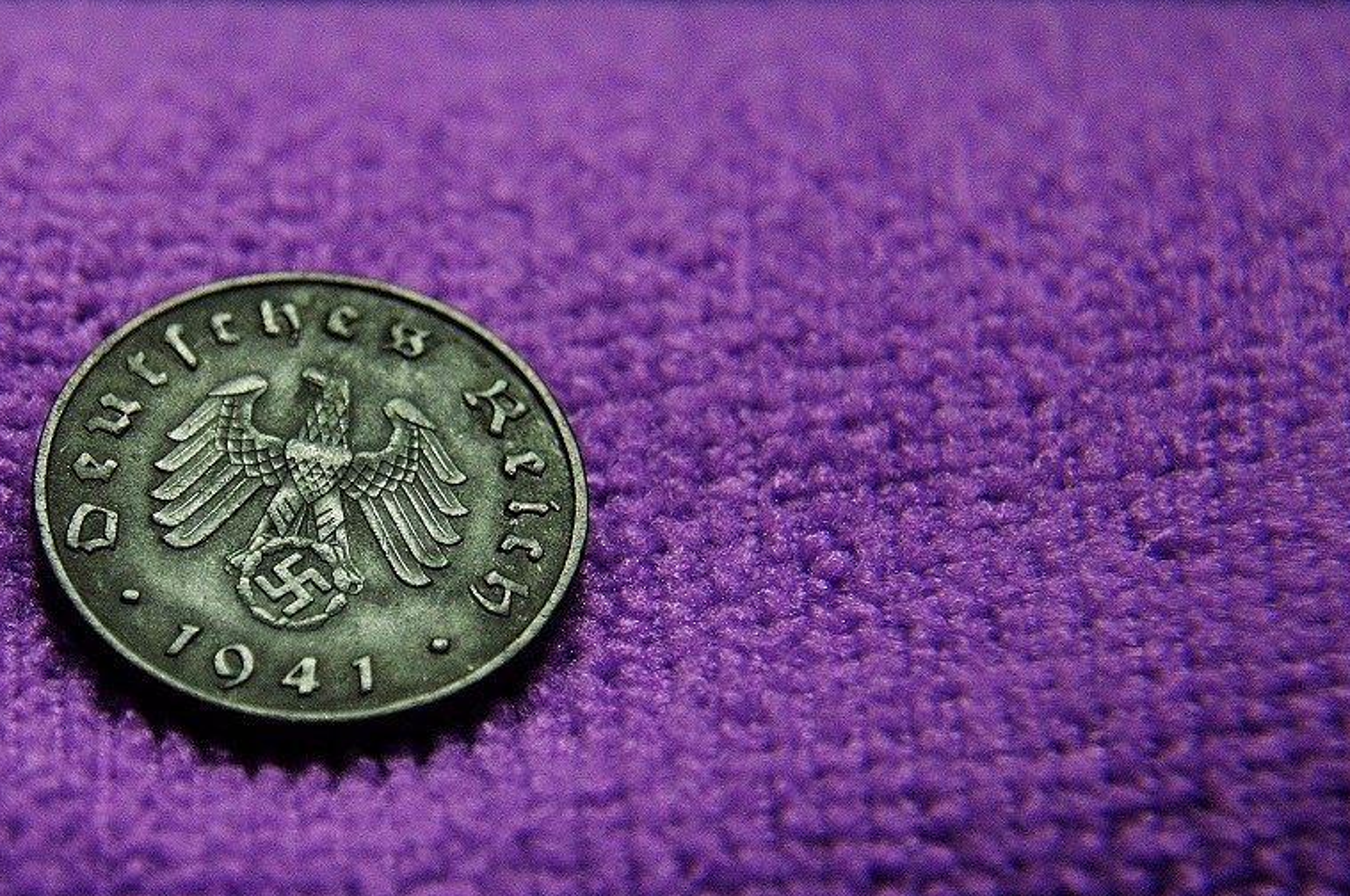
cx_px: 327
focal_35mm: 147
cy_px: 481
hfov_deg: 13.9
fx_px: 5505
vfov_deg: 9.3
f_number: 5.3
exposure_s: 1/50
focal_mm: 62
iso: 800
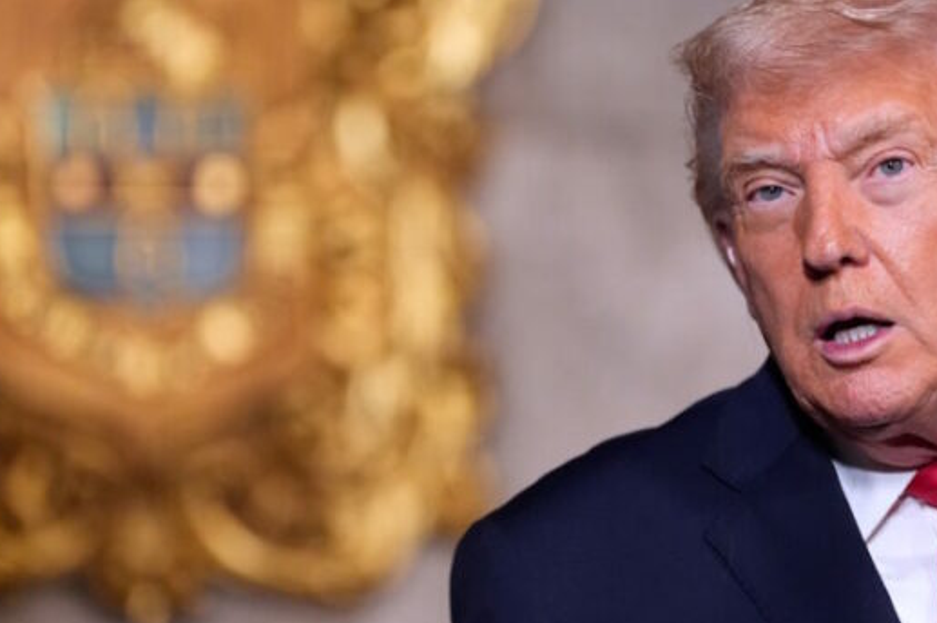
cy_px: 273
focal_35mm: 225
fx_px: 5852
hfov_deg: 9.2
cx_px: 502
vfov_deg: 6.1
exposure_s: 1/500
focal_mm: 167
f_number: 2.8
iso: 4000
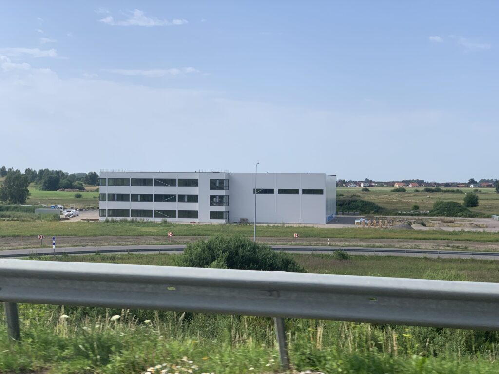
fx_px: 750
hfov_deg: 36.8
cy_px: 187
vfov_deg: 28.0
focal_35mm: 52
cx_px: 250
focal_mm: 6
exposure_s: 1/1295
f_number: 2.4
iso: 16
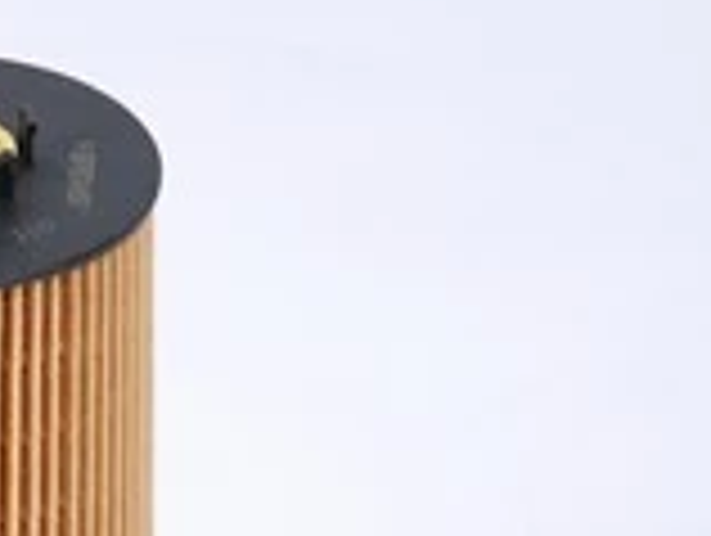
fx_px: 3147
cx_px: -4
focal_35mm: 153
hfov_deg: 12.7
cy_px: 739
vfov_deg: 9.5
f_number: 13
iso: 50
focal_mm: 42
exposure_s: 1/200
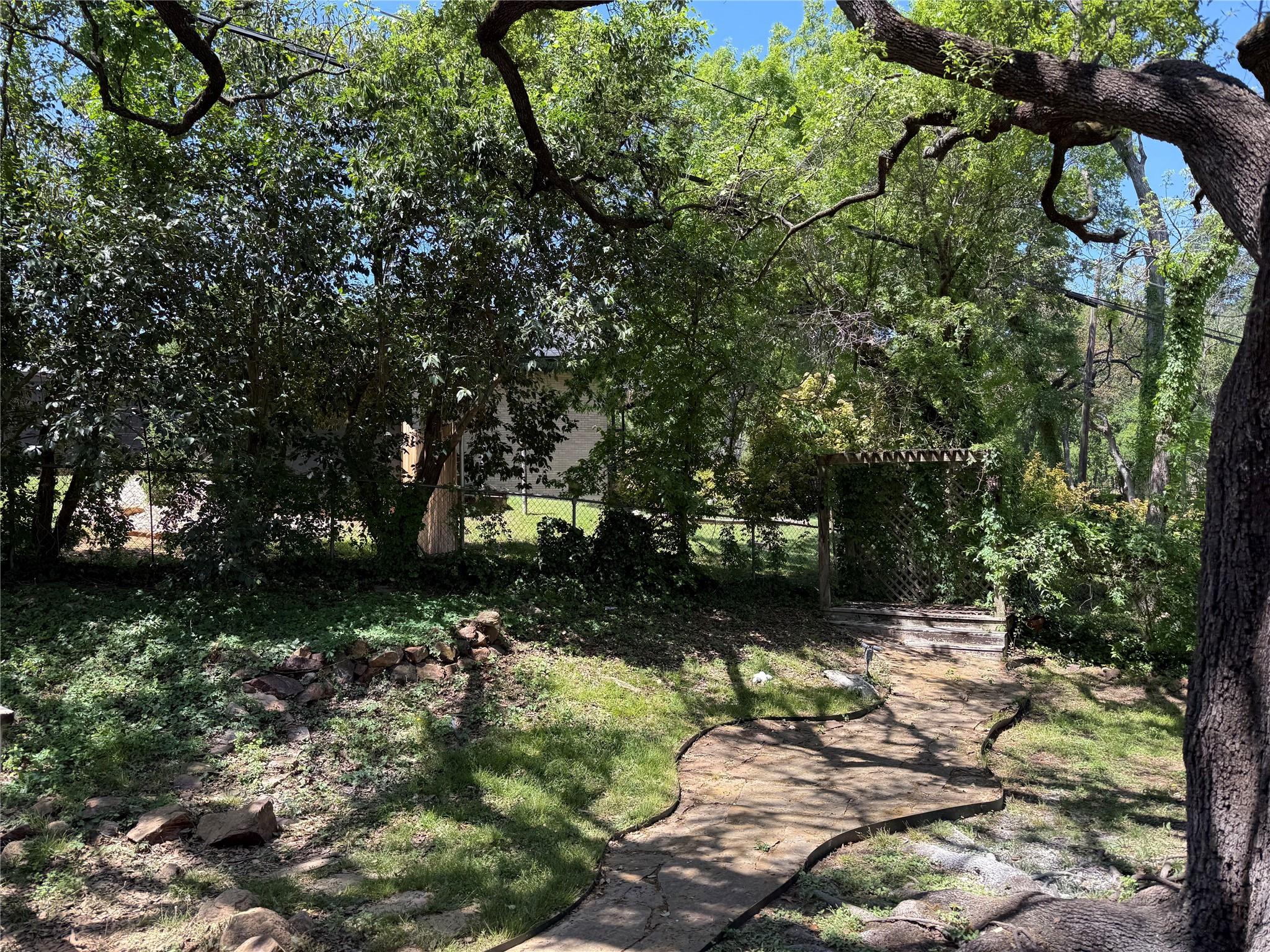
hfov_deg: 71.6
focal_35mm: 24
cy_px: 476
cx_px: 635
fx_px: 881
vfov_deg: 56.8
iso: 80
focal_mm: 6.76
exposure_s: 1/822
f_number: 1.78
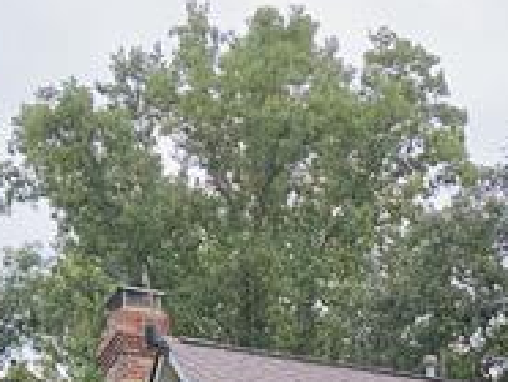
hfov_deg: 13.9
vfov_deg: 9.6
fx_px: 1940
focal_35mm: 132
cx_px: 789
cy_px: 990
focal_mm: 6.86
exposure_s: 1/117
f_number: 1.78
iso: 125
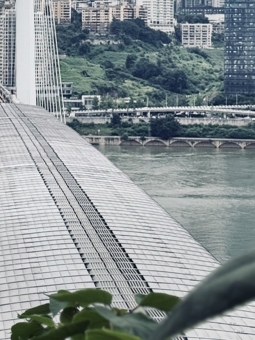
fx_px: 1002
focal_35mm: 102
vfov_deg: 18.9
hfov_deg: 14.5
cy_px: 33
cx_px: 110
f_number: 1.8
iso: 64
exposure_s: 1/1715
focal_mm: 6.8
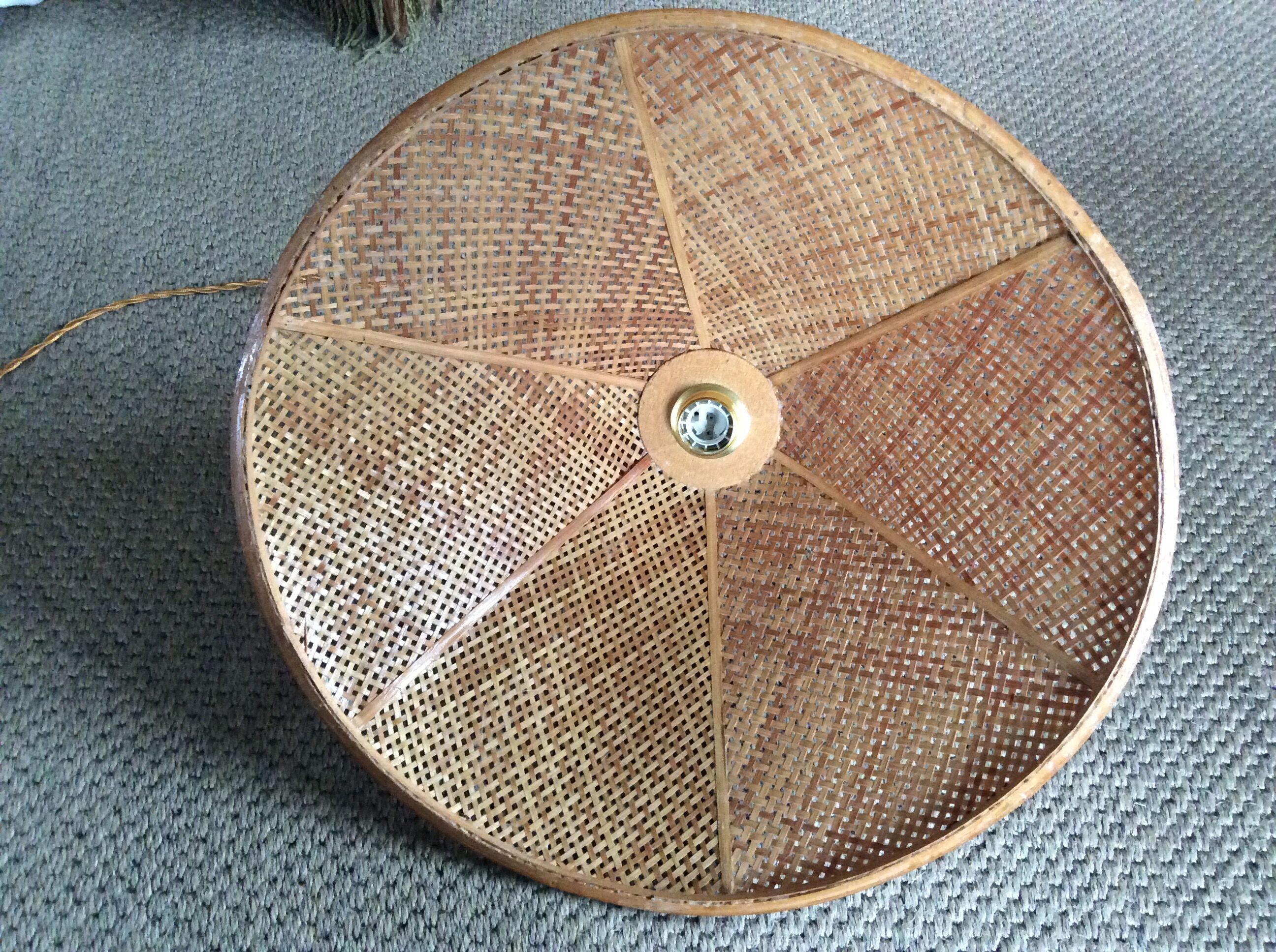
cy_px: 476
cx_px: 638
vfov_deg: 44.1
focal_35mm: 32
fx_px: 1178
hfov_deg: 56.9
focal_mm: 3.3
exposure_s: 1/25
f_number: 2.4
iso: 320
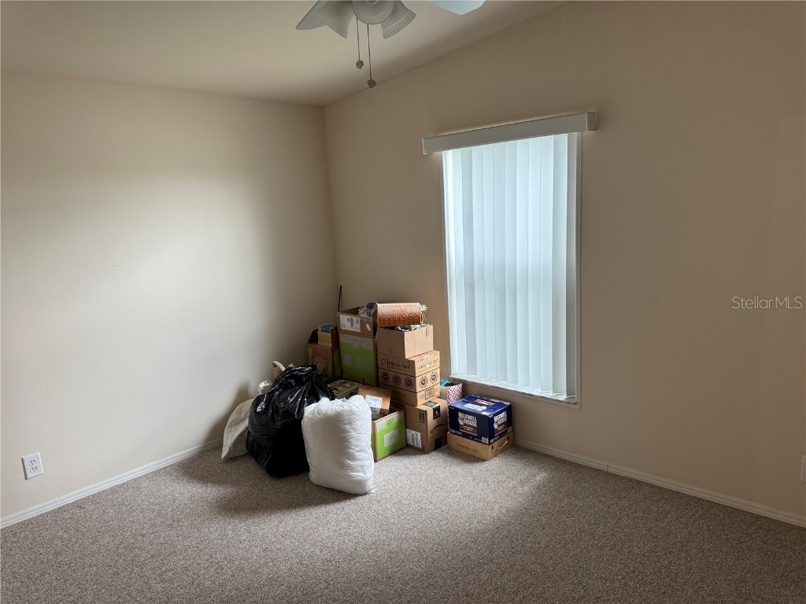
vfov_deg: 56.8
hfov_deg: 71.6
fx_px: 559
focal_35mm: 24
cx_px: 403
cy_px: 302
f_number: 1.78
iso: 200
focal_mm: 6.76
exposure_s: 1/120
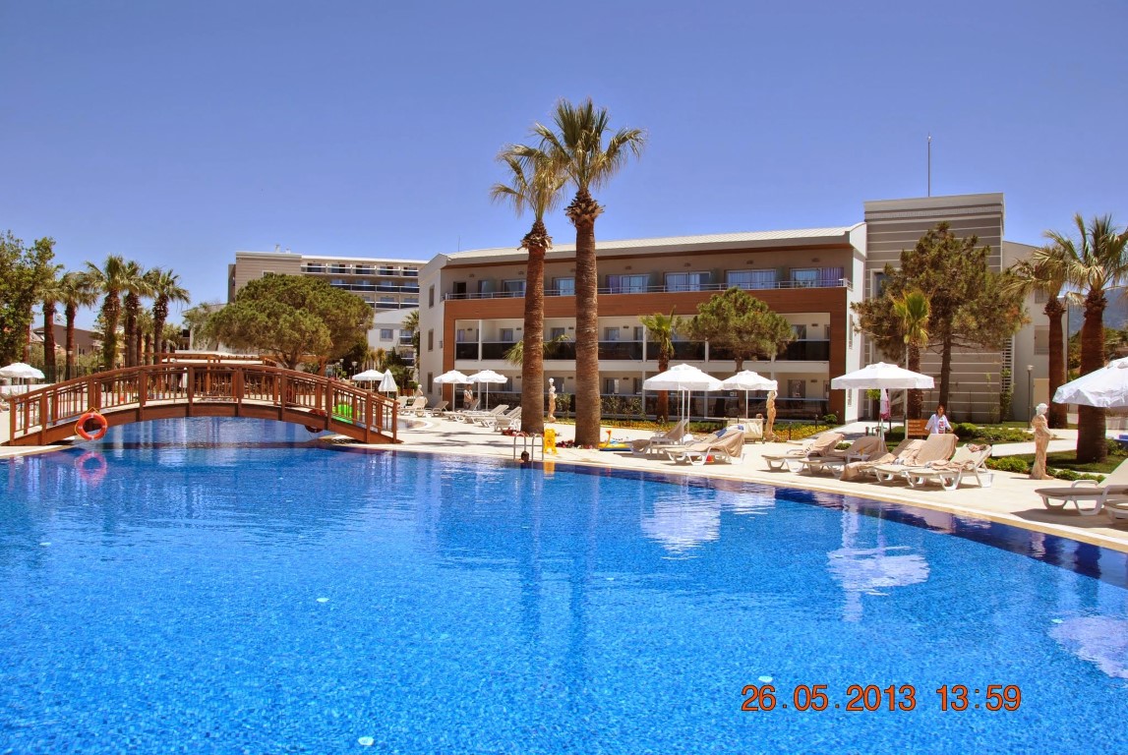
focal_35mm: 27
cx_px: 564
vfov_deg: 48.1
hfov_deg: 67.3
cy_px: 378
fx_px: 847
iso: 100
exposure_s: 1/320
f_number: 9
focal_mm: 18
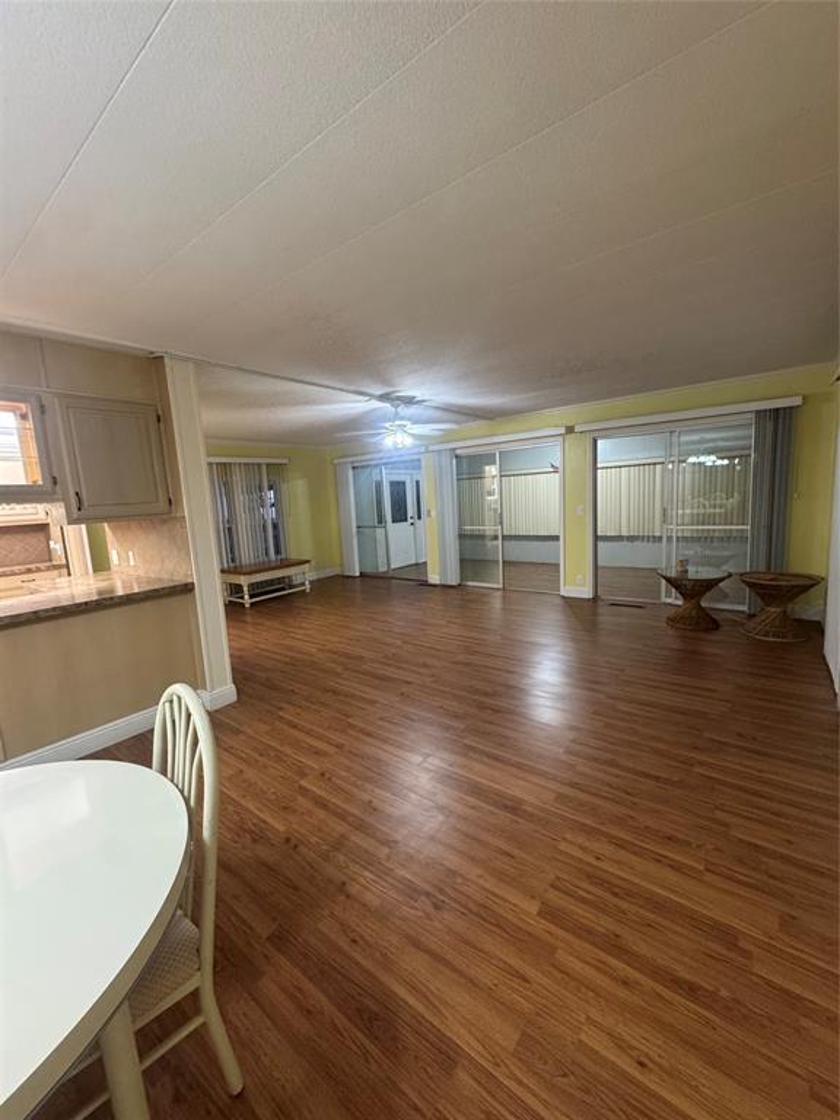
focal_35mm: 14
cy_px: 560
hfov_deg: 85.7
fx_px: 453
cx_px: 420
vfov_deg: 102.1
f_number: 2.2
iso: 400
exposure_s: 1/60
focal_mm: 2.22
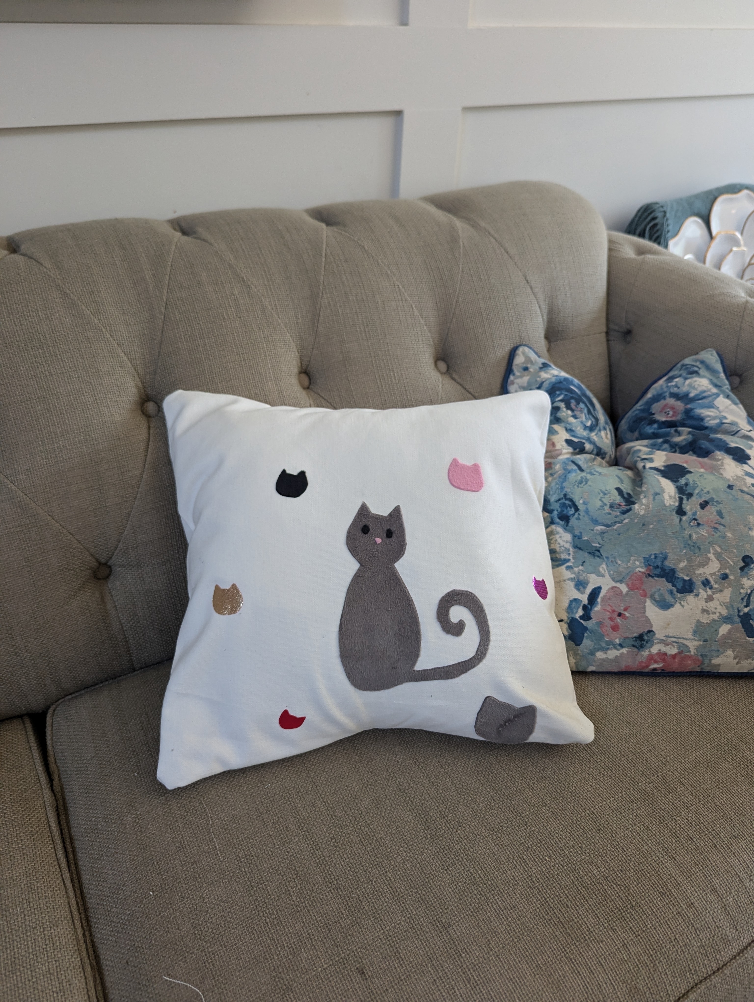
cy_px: 501
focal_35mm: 24
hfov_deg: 56.9
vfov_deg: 71.5
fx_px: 695
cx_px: 377
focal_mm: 6.81
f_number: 1.85
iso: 182
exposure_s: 1/88
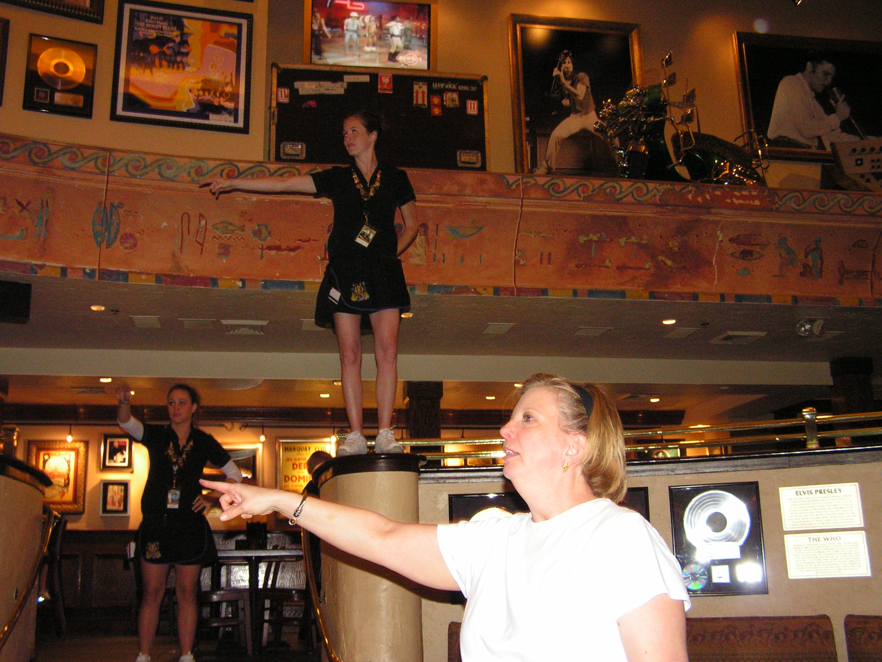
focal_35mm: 38
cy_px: 331
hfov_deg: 49.0
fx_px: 968
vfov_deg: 37.7
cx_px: 441
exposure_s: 1/40
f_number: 2.8
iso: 200
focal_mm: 6.3
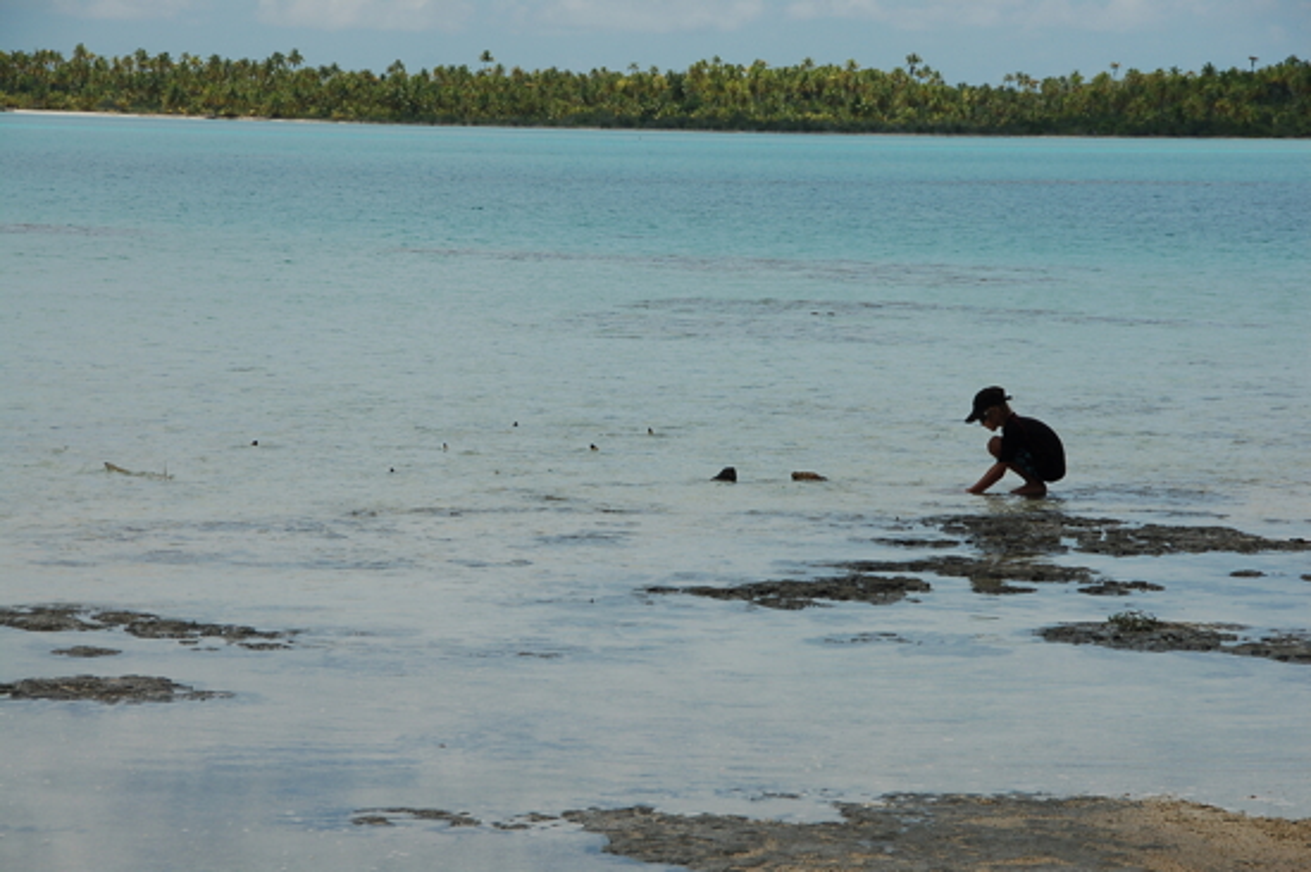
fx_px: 5022
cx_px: 656
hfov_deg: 14.9
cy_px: 436
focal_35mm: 138
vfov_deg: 9.9
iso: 200
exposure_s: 1/1000
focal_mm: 92
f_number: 8
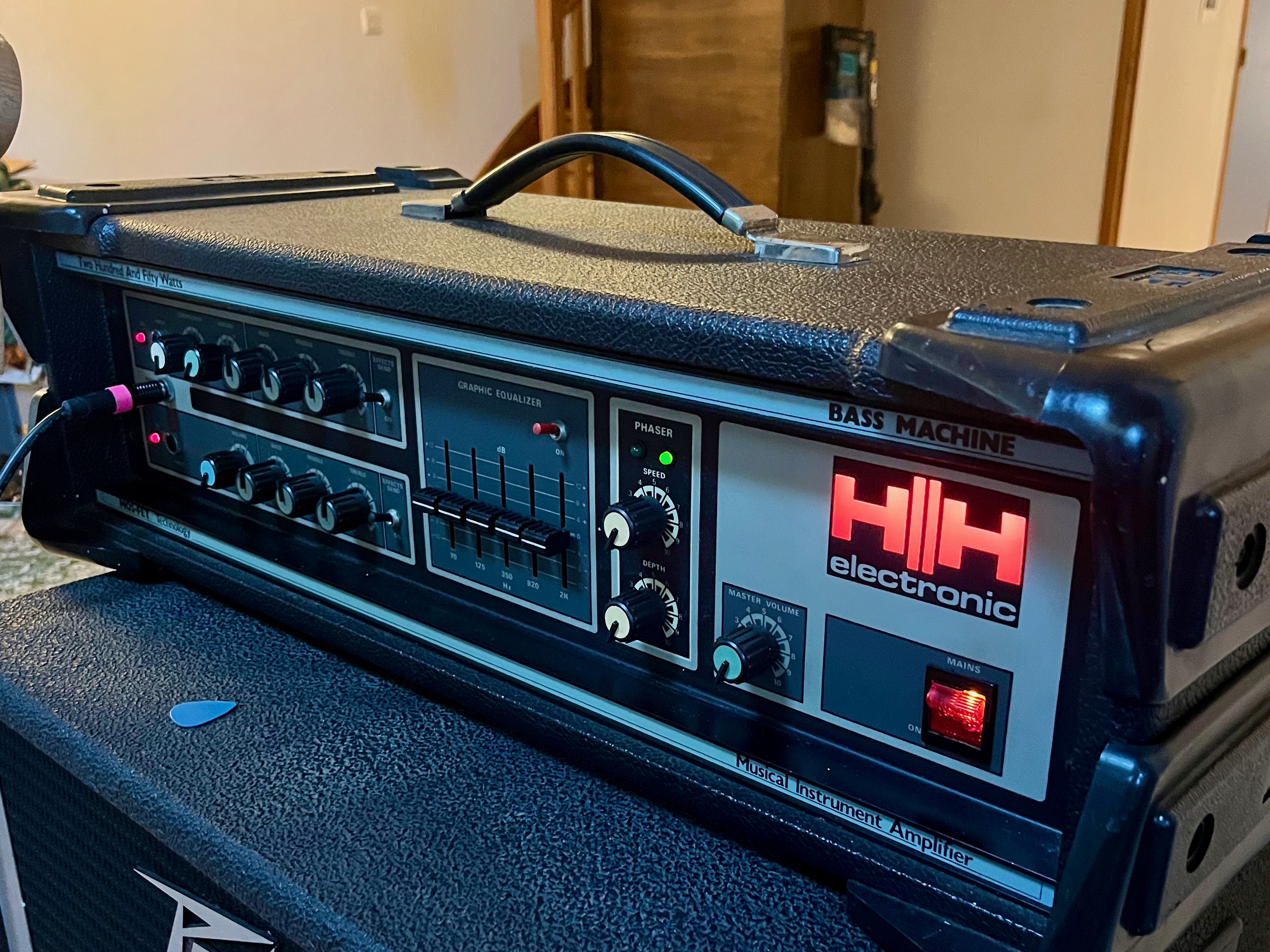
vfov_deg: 53.1
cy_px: 476
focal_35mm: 26
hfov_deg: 67.3
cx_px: 635
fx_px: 954
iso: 500
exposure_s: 1/25
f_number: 1.6
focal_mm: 5.1
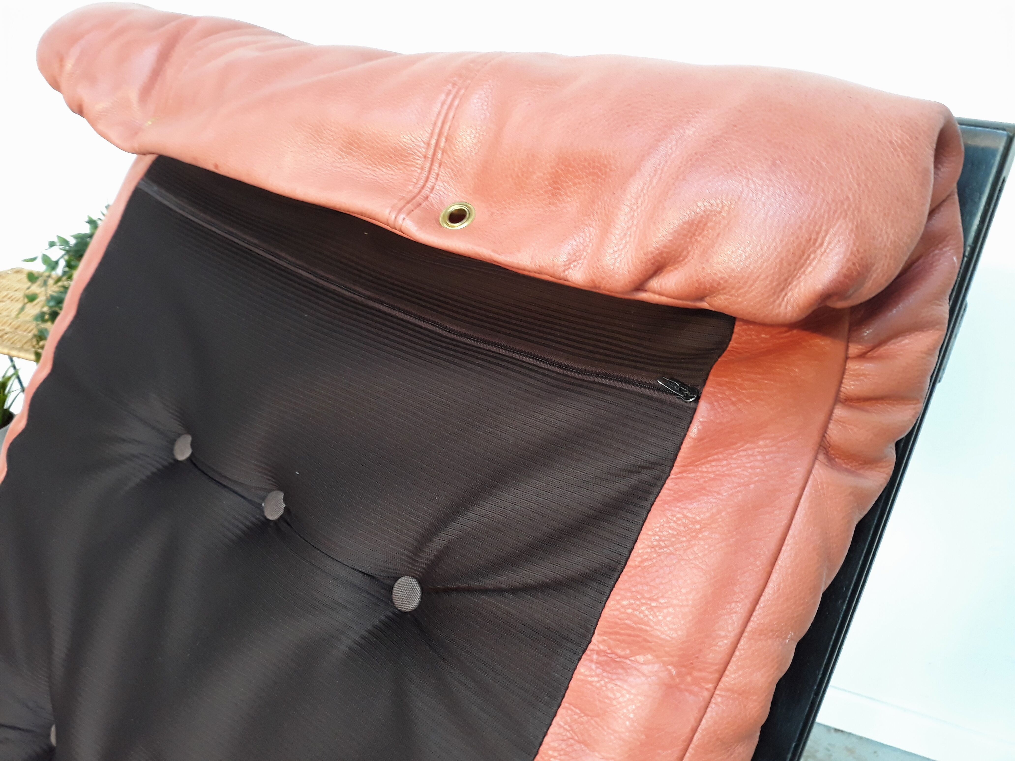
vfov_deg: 51.4
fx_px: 792
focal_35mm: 27
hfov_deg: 65.3
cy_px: 380
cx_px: 508
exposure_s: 1/33
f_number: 1.7
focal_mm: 3.71
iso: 200
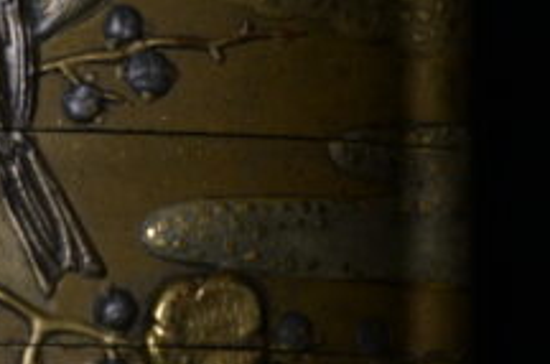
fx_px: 3415
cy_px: 0
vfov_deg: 6.1
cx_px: 38
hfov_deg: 9.2
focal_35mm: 224
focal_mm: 105
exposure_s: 1/125
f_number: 10
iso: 1800
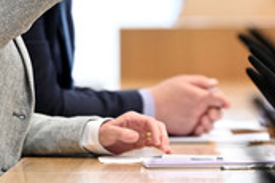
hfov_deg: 4.0
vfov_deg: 2.6
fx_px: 3976
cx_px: 36
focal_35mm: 521
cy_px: 8
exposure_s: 1/800
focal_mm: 200
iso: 3200
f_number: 4
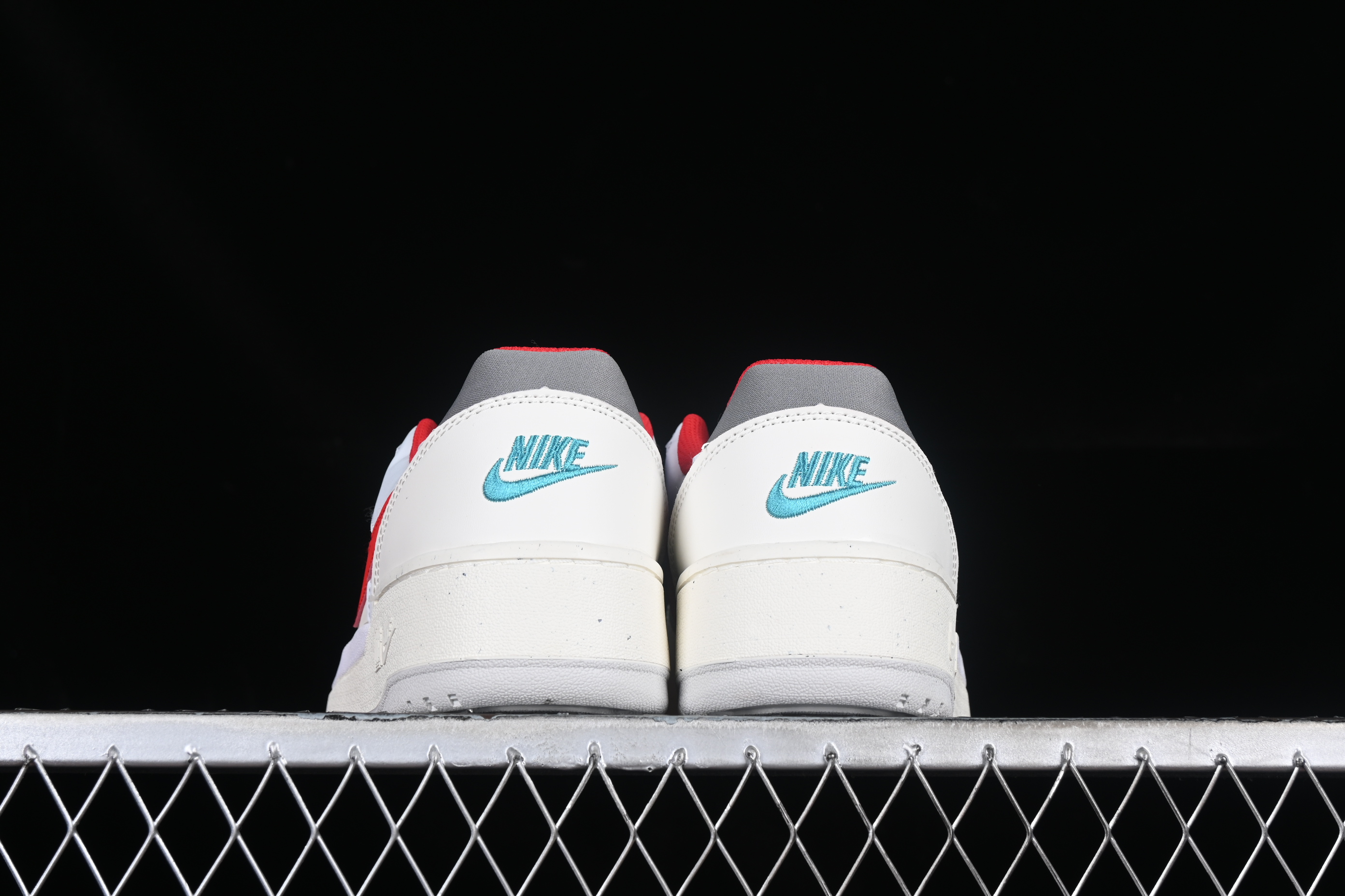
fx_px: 2802
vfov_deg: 18.2
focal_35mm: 75
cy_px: 448
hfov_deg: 27.0
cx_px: 672
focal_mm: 50
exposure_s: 1/80
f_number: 8
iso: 160
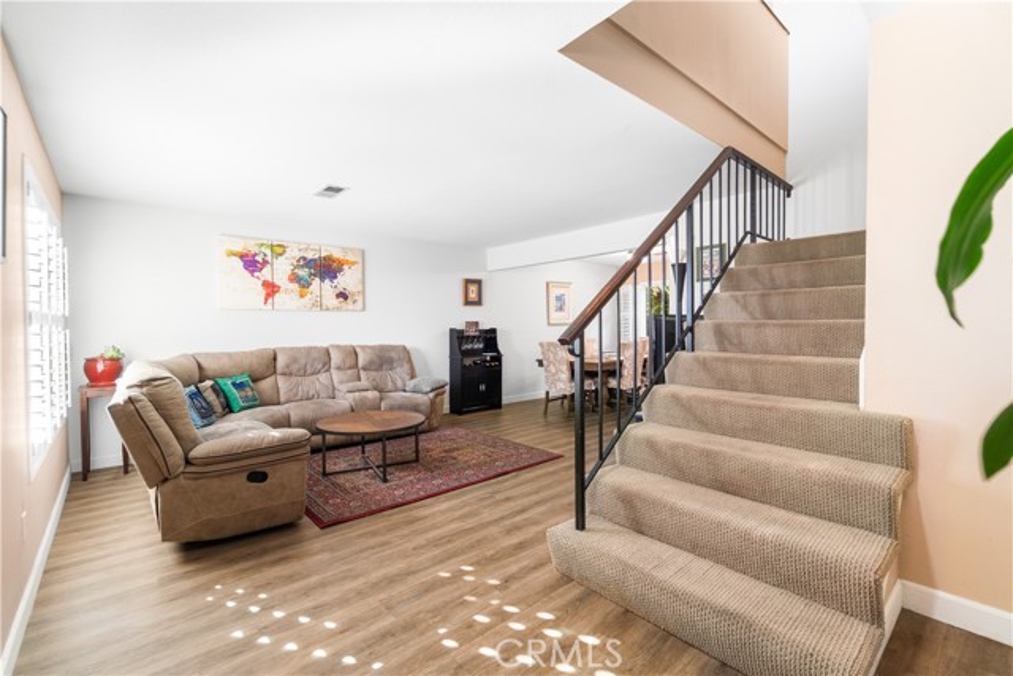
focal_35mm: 15
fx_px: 422
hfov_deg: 100.4
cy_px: 338
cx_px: 506
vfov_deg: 77.4
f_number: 7.1
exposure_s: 1/1.67
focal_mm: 10
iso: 100
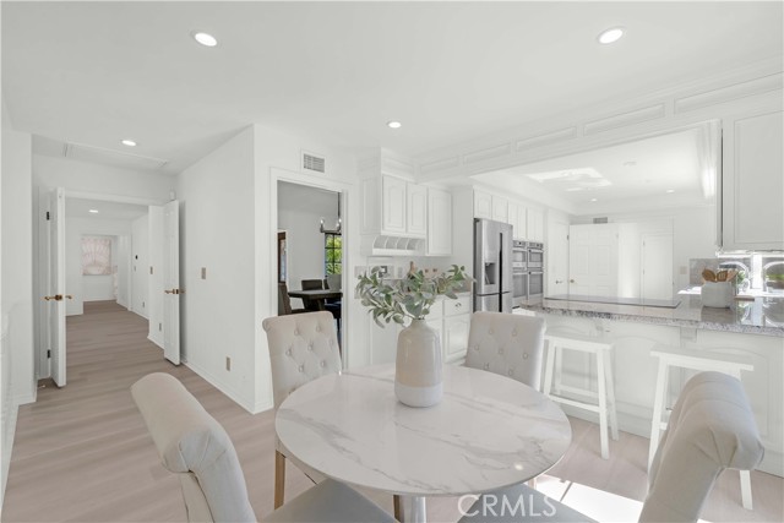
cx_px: 392
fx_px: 327
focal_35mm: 15
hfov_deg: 100.4
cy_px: 262
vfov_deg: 77.4
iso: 100
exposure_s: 1/15
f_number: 8
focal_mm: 15
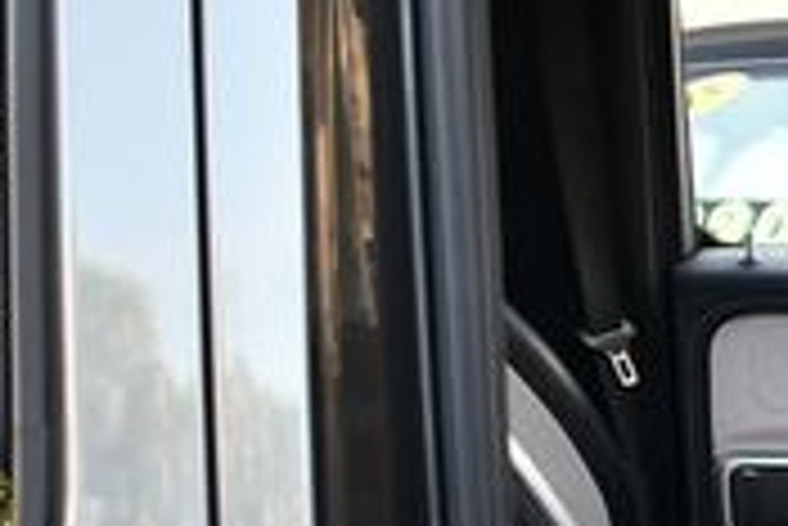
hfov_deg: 14.7
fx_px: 2892
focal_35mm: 132
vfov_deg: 10.2
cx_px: 1099
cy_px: 656
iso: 450
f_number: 3.5
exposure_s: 1/250
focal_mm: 18
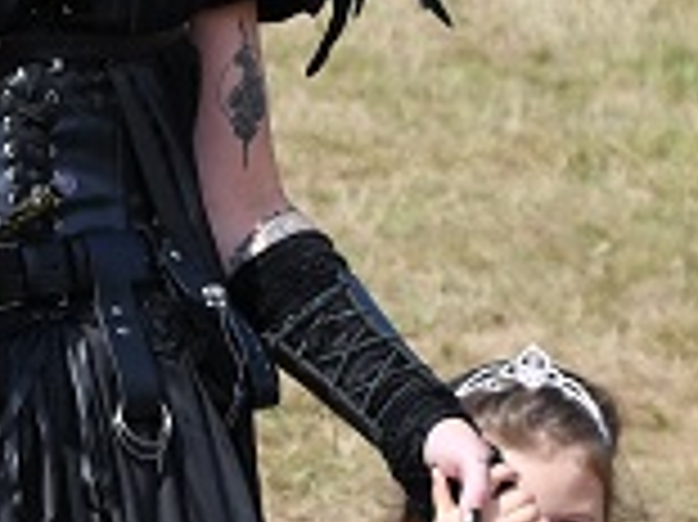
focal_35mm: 373
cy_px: 461
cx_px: -117
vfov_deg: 4.0
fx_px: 7515
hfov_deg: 5.3
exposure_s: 1/640
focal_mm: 40
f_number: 6.3
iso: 200
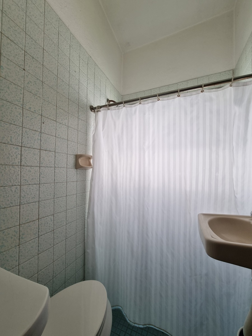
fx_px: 126
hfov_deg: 89.9
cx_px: 126
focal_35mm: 13
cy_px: 168
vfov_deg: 106.2
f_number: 2.2
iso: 125
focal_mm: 2.2
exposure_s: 1/60
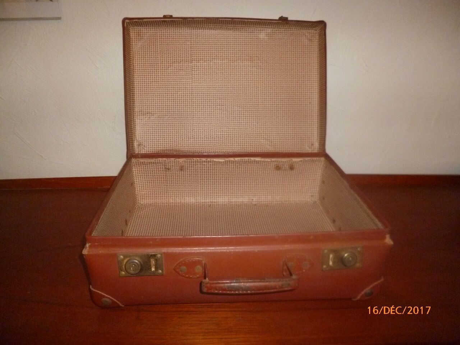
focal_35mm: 24
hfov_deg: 71.6
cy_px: 172
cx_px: 230
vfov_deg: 56.8
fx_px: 319
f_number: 2.5
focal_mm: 4.3
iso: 400
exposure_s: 1/60
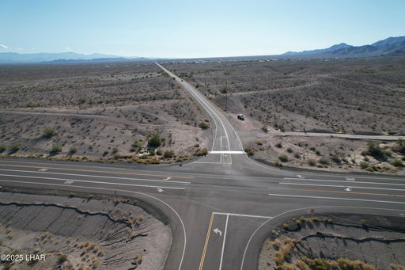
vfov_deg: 57.2
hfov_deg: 78.6
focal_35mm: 22
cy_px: 135
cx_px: 202
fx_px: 247
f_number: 2.8
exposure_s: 1/3200
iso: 200
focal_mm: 8.38
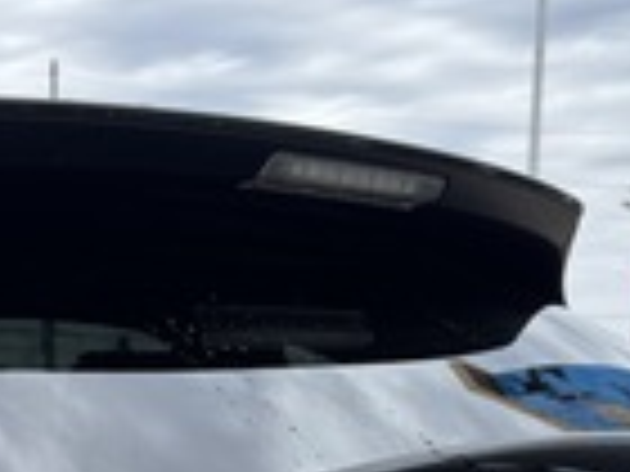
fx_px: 1420
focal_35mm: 78
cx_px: 117
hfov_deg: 24.6
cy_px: 560
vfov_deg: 18.0
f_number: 1.6
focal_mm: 5.96
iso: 50
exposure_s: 1/1418
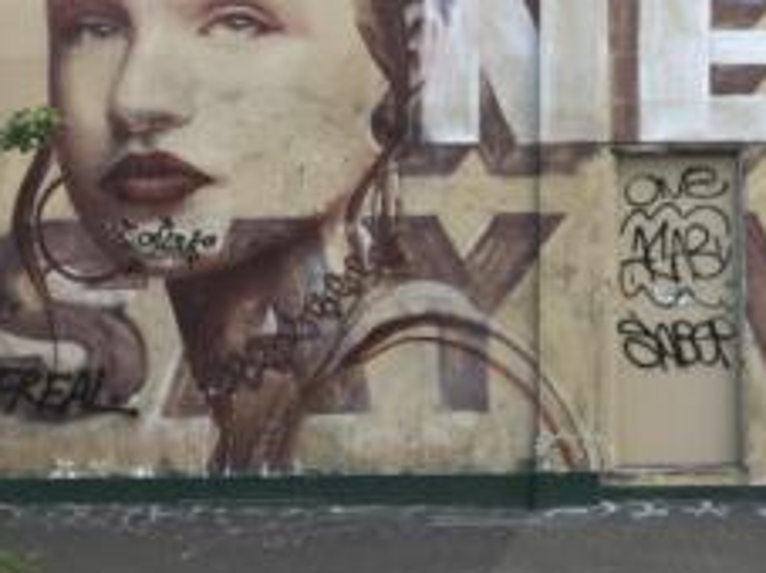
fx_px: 1415
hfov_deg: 28.5
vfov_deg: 22.7
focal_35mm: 64
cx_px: 756
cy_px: 147
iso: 25
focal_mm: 4.15
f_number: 2.2
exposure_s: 1/432
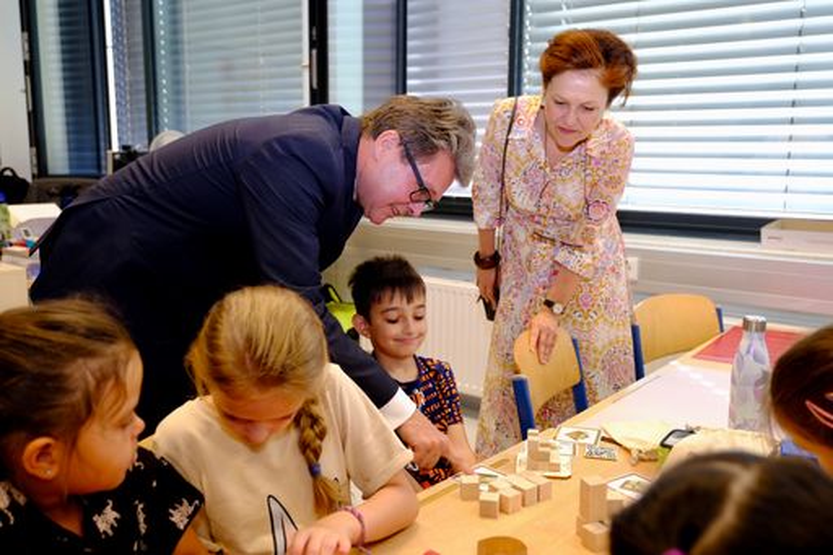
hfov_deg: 58.7
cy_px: 278
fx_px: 740
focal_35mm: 32
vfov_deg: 41.1
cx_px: 416
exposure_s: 1/60
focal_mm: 21.3
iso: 320
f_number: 2.8
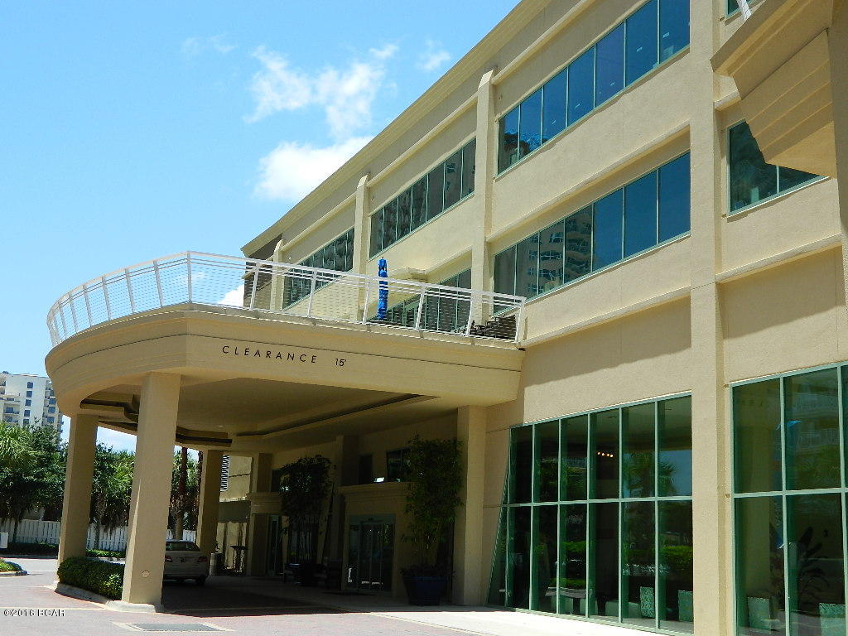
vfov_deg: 30.9
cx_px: 424
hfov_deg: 40.4
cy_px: 318
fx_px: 1151
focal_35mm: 47
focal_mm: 8.4
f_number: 3.6
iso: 80
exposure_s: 1/500
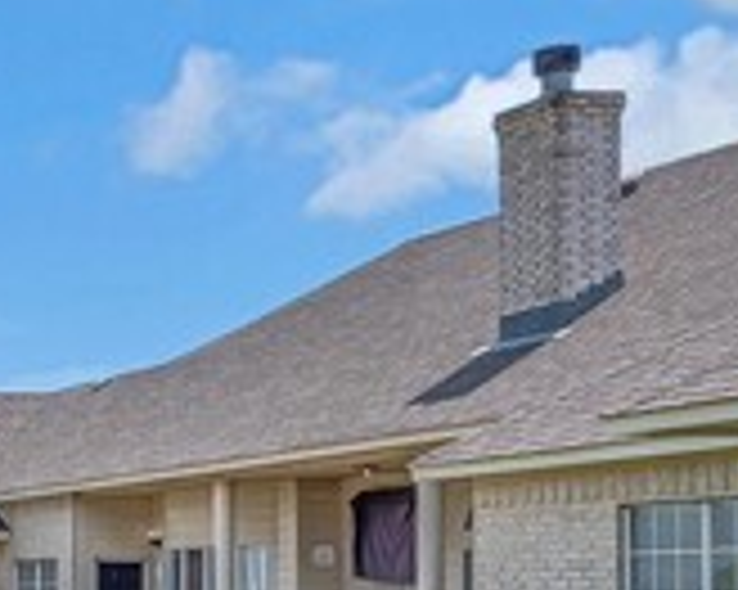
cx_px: -711
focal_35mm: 82
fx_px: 1790
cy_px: 664
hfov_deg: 17.3
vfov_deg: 18.0
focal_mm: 14
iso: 100
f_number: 8
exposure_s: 1/250
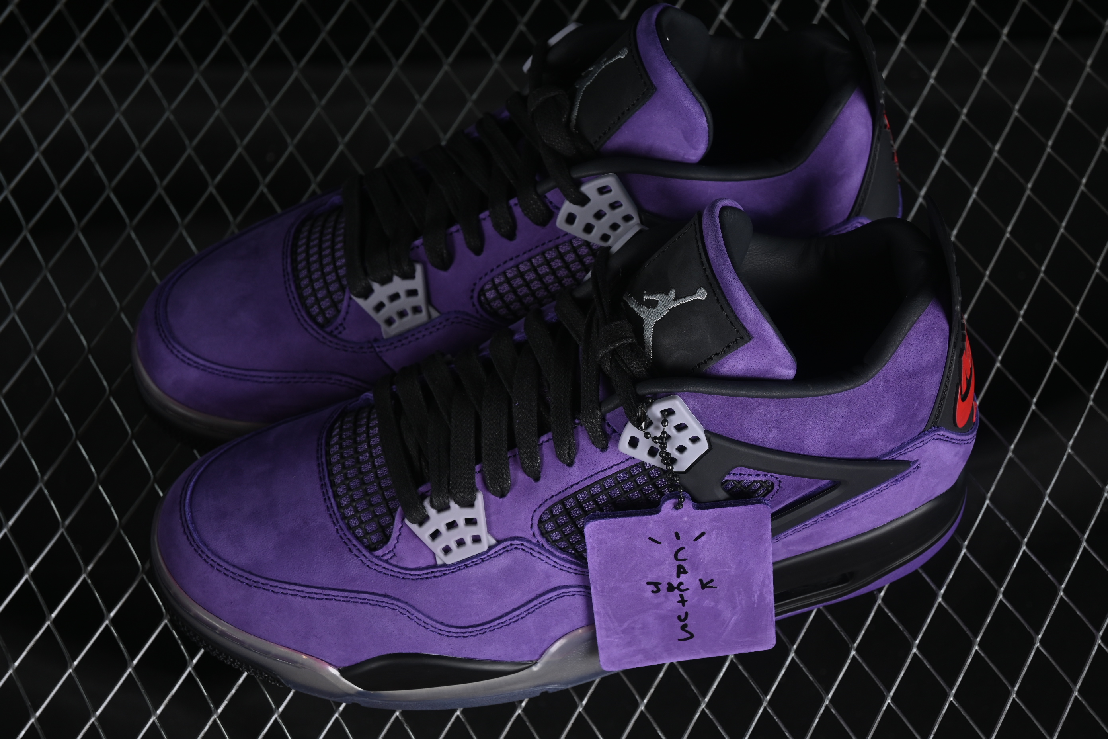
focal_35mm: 75
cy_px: 370
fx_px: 2308
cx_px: 554
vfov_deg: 18.2
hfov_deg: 27.0
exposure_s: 1/50
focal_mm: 50
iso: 160
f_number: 6.3
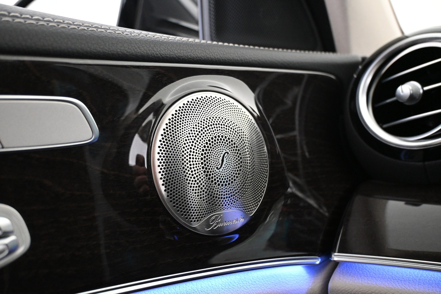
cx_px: 220
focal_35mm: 31
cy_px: 147
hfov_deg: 60.7
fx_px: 377
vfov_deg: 42.6
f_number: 3.8
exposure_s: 1/40
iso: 4000
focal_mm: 20.5
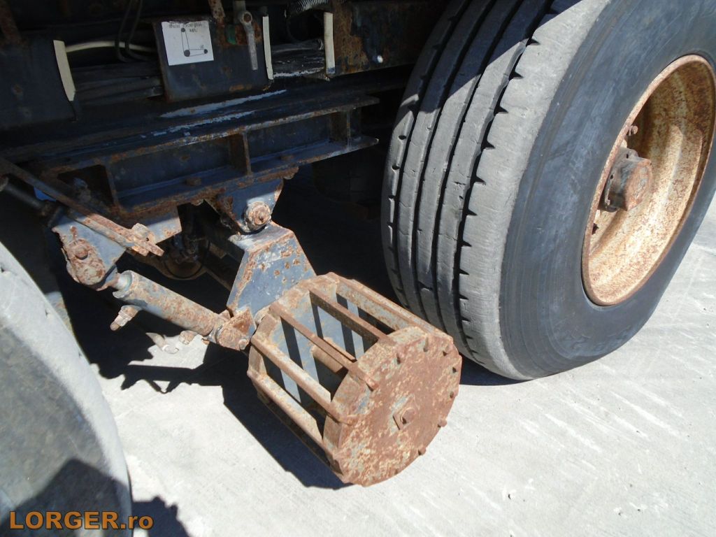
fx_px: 538
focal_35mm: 26
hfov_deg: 67.3
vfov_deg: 53.1
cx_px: 358
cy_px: 268
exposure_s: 1/500
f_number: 3.2
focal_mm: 4.6
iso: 100
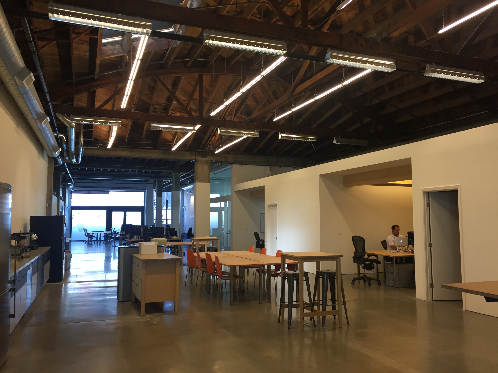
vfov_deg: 48.2
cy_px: 186
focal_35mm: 29
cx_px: 249
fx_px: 417
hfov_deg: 61.7
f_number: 2.2
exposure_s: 1/40
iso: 40
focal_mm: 4.15
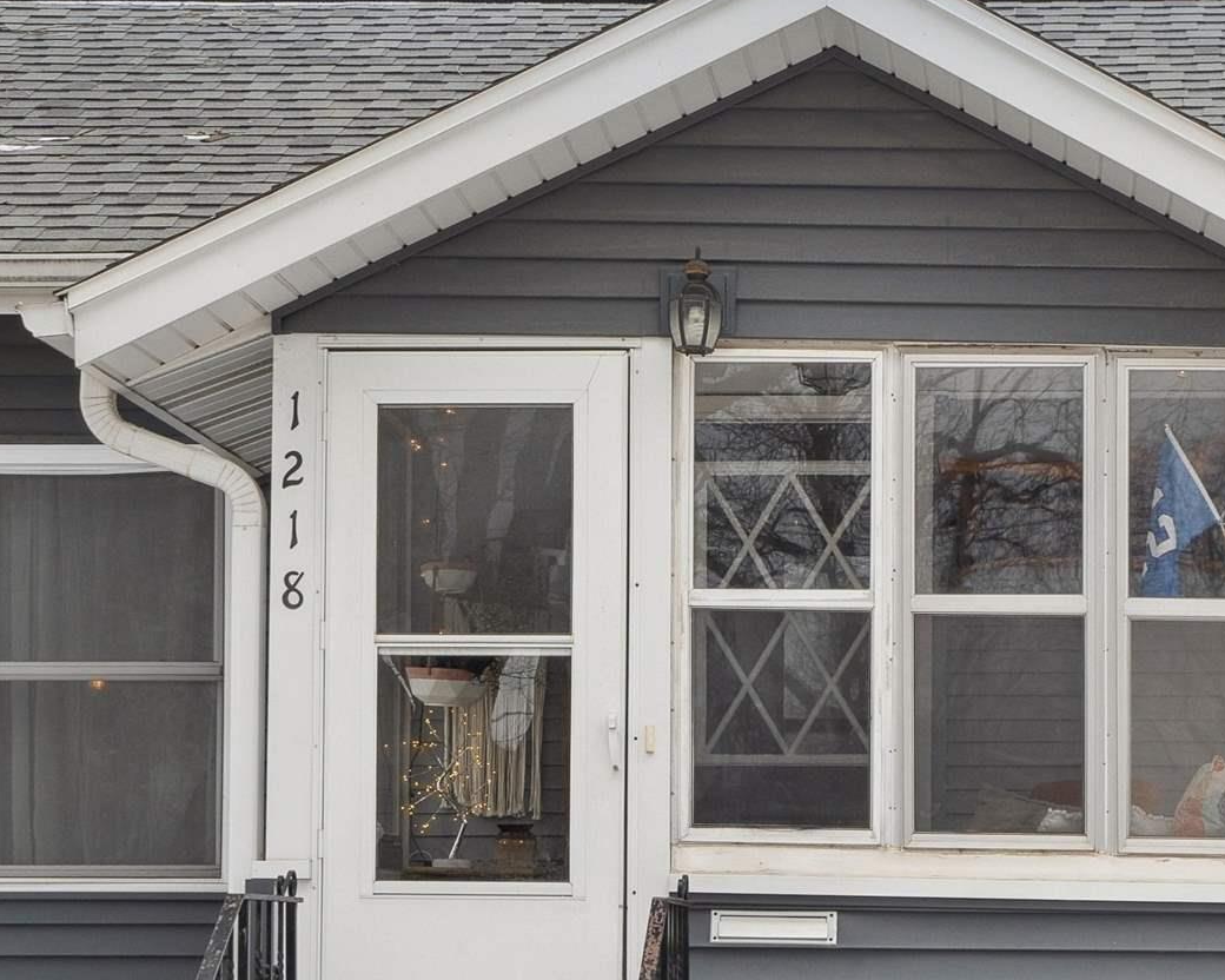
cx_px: 901
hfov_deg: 19.6
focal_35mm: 97
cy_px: 537
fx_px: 3517
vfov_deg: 15.9
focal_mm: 35
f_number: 9
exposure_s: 1/500
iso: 400
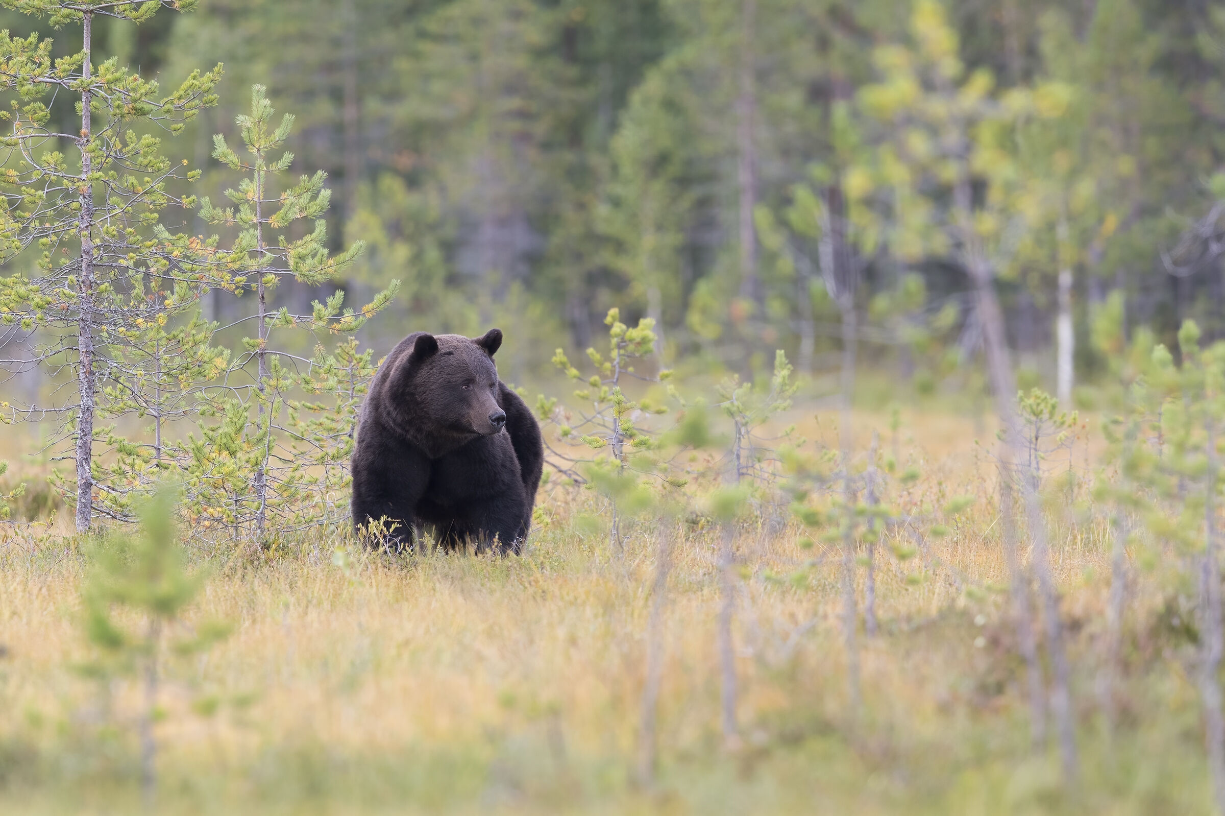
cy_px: 408
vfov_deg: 2.3
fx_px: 20407
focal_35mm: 600
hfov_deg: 3.4
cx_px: 612
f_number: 6.3
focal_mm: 600
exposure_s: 1/1250
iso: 2000
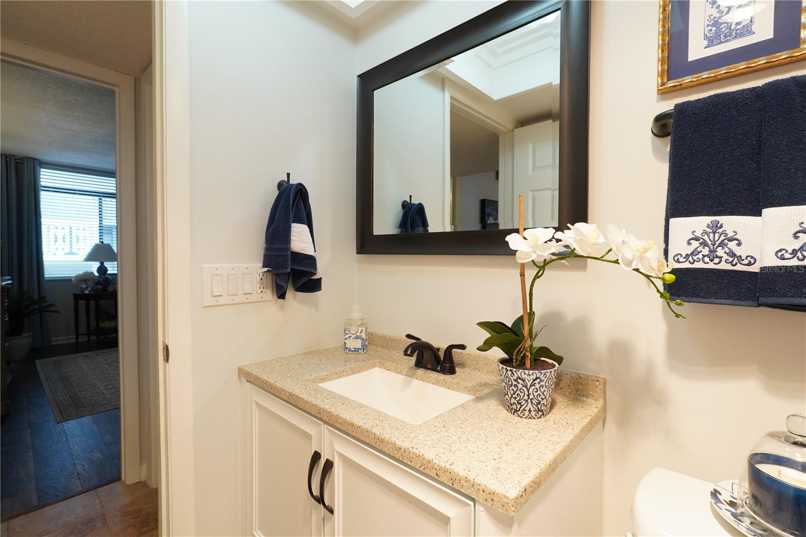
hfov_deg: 95.0
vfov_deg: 72.0
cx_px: 403
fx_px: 369
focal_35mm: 16
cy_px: 268
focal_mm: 11
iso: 400
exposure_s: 1/30
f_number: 5.6
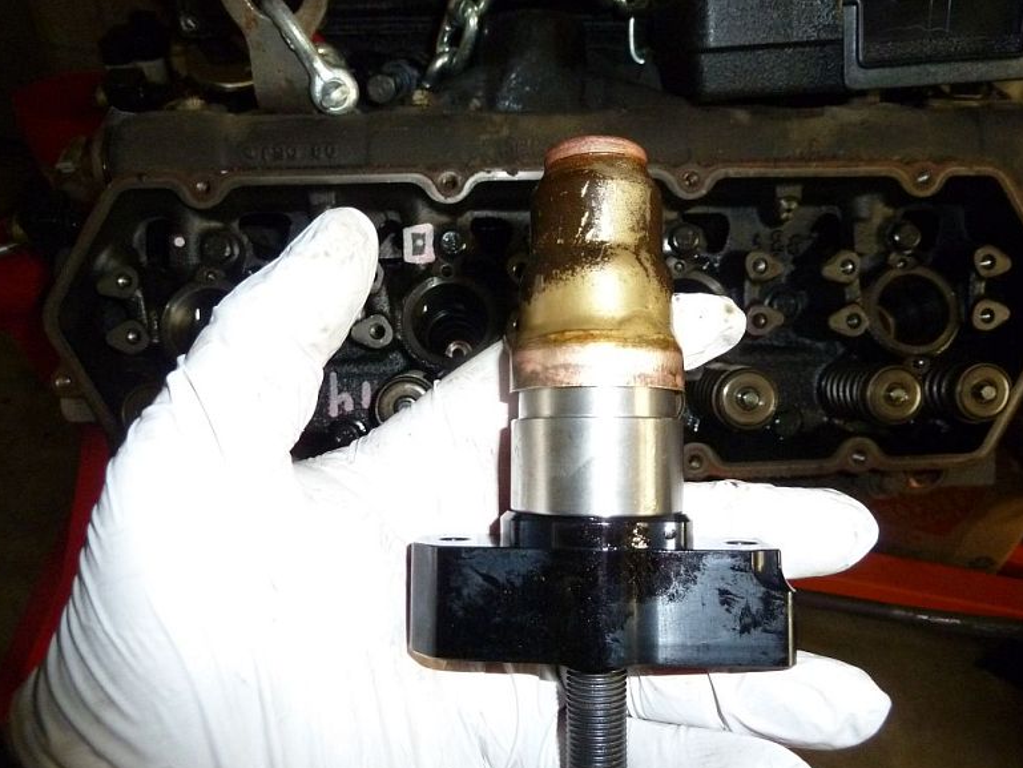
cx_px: 517
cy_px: 377
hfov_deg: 67.3
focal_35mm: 26
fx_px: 768
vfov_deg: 53.1
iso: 400
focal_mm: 4.1
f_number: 3.3
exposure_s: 1/20
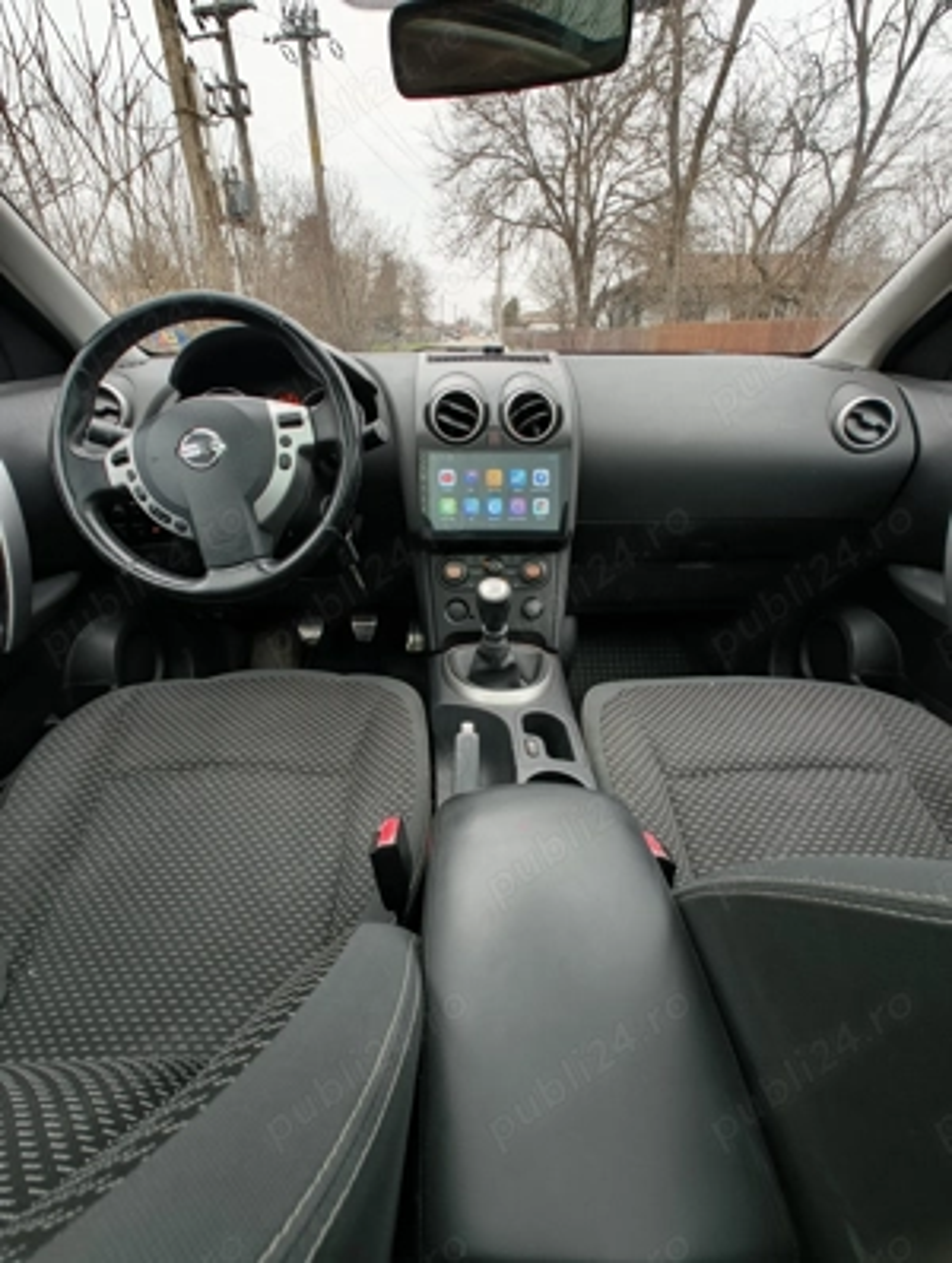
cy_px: 632
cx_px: 476
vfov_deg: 102.0
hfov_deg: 85.9
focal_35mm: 14
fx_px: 512
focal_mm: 2.15
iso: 792
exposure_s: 1/50
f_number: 2.2
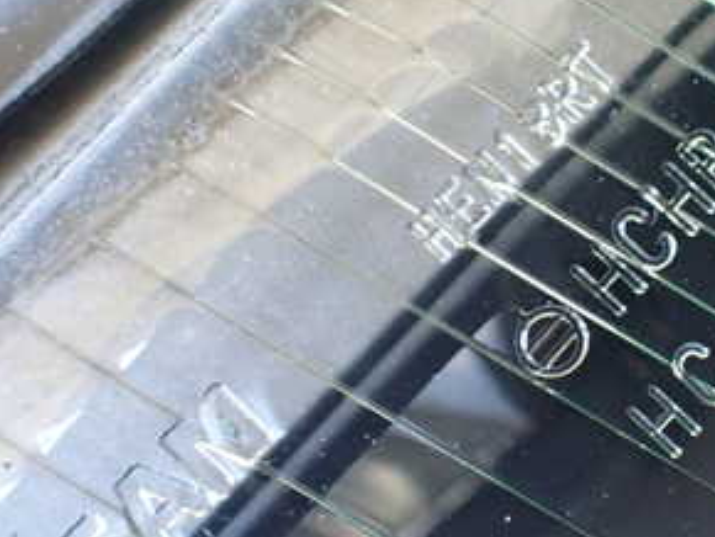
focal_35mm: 62
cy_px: 264
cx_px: 540
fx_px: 1282
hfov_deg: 30.6
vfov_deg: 23.7
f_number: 2.3
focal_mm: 5.4
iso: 800
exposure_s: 1/40
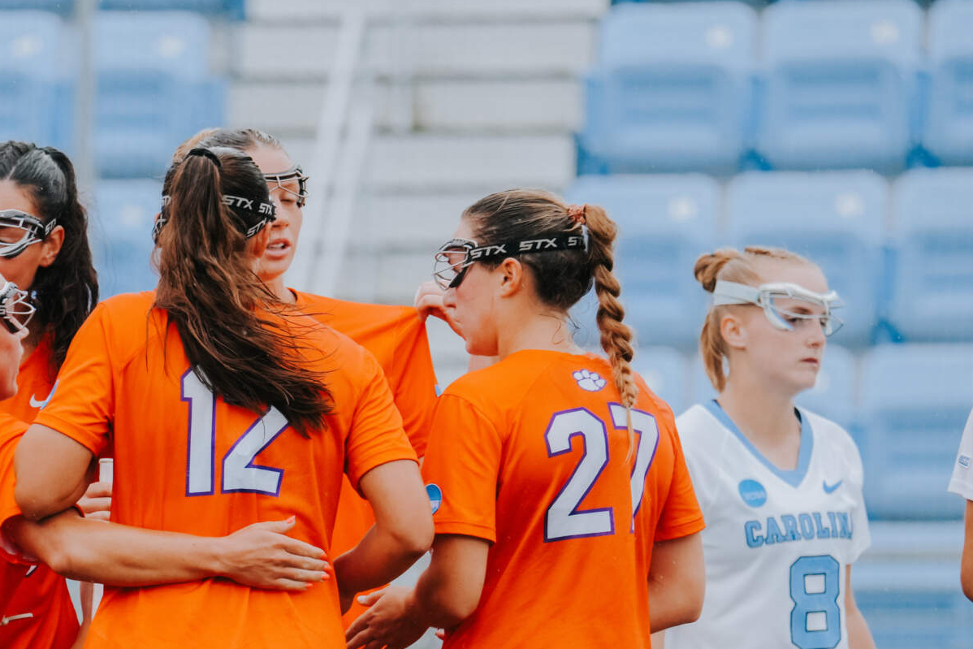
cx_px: 147
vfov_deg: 1.6
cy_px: 648
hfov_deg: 2.5
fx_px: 22569
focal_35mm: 835
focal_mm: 400
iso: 1000
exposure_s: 1/1250
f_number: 6.3
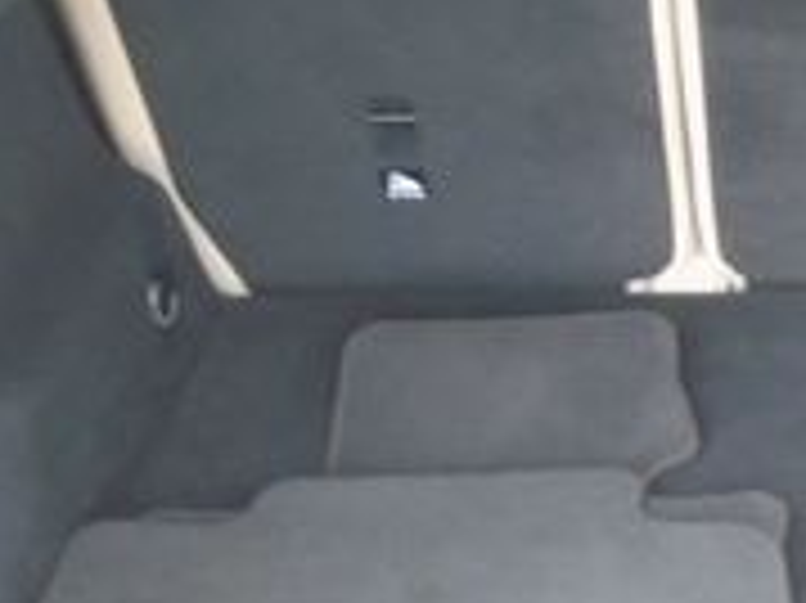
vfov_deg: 15.9
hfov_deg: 20.3
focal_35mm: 93
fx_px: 2164
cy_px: 274
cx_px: 847
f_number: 3.2
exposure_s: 1/30
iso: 320
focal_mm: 4.6
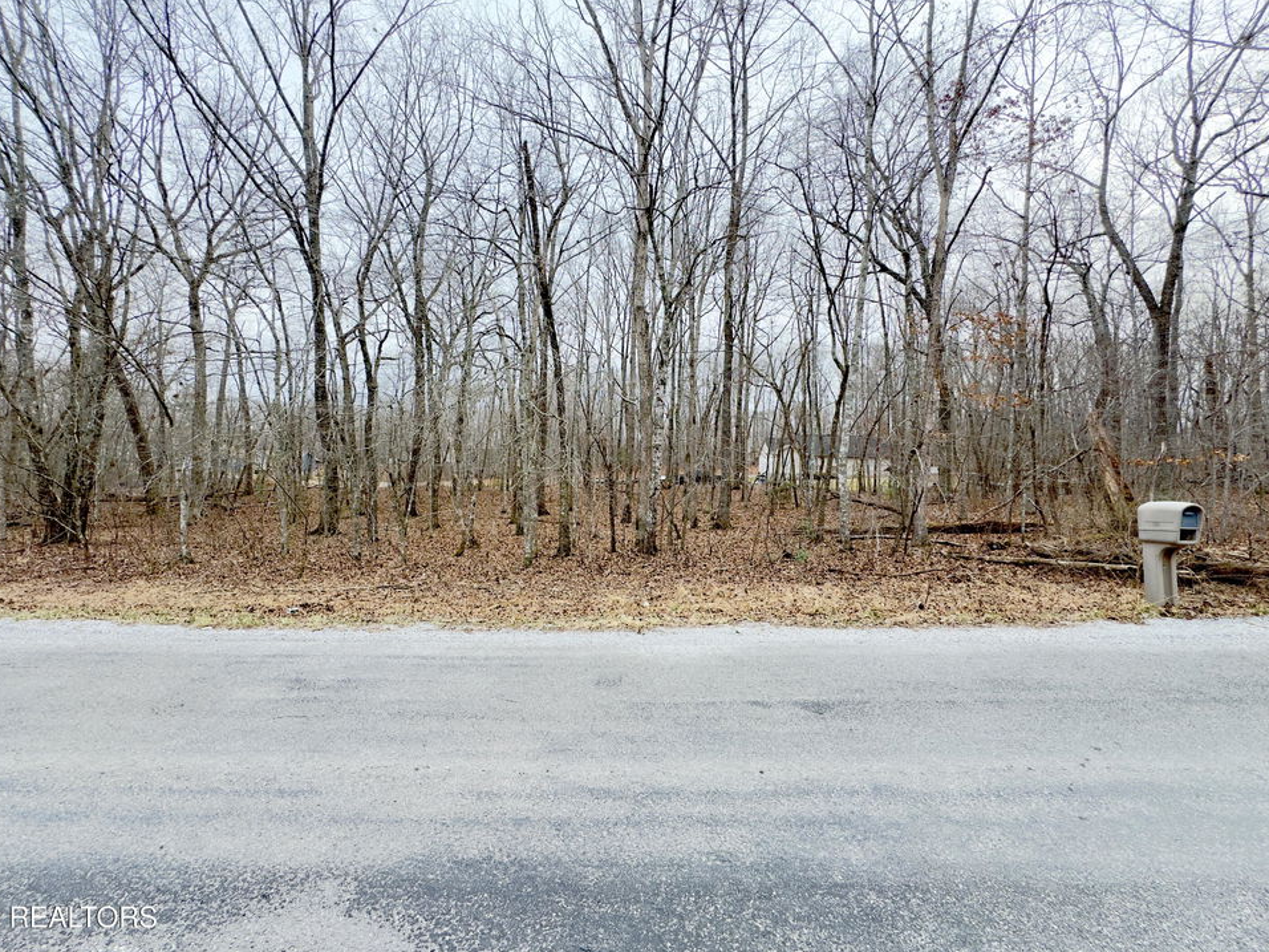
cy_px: 454
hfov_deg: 98.2
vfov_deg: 81.7
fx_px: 550
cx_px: 621
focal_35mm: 15
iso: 100
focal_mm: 2.22
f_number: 2.2
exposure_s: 1/99
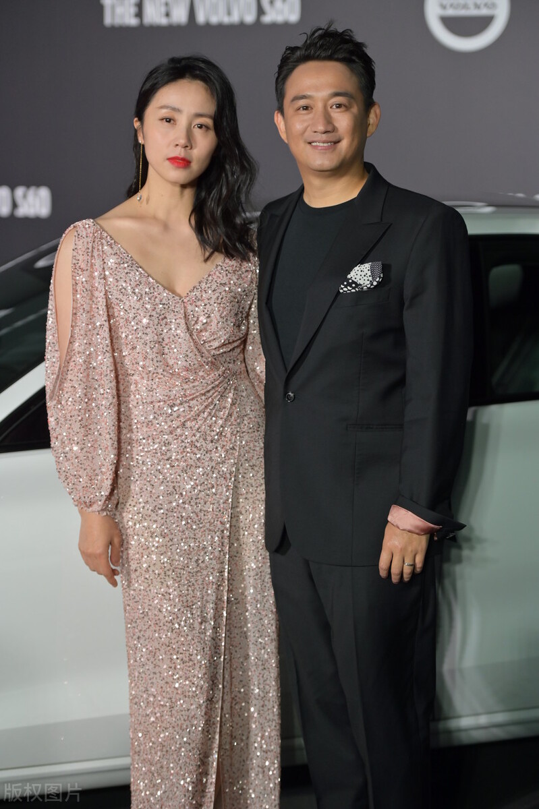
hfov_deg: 13.7
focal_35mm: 100
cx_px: 270
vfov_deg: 20.4
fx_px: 2248
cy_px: 404
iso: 800
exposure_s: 1/250
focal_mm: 100
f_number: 2.8
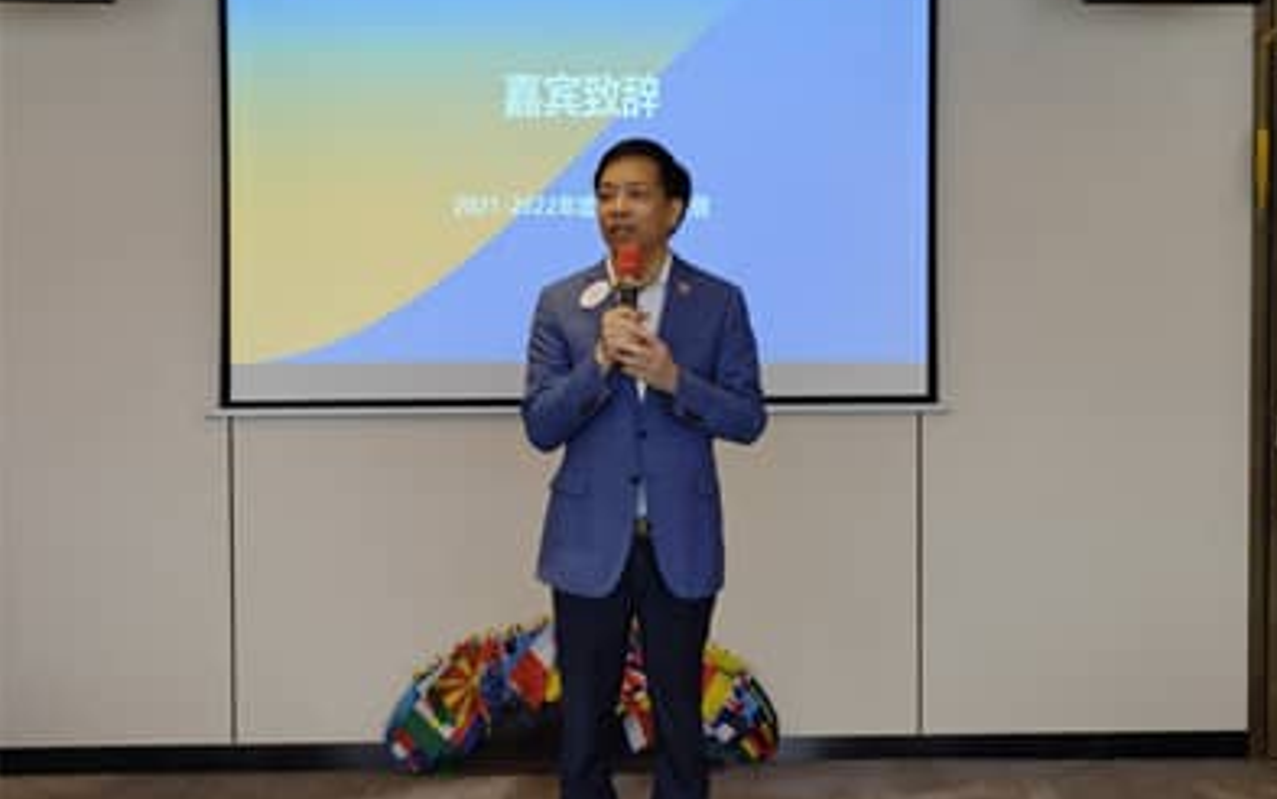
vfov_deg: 19.2
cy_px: 383
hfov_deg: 30.2
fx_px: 2368
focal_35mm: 68
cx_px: 647
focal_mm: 6.67
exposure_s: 1/98.3
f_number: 1.9
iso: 64
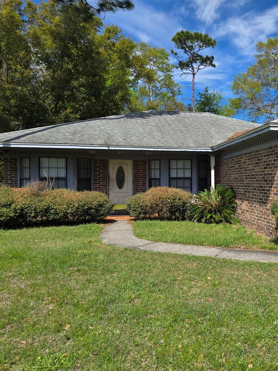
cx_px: 221
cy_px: 178
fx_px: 343
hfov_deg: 42.3
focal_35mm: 32
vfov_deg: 56.8
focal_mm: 5.4
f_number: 1.8
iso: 25
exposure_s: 1/2175
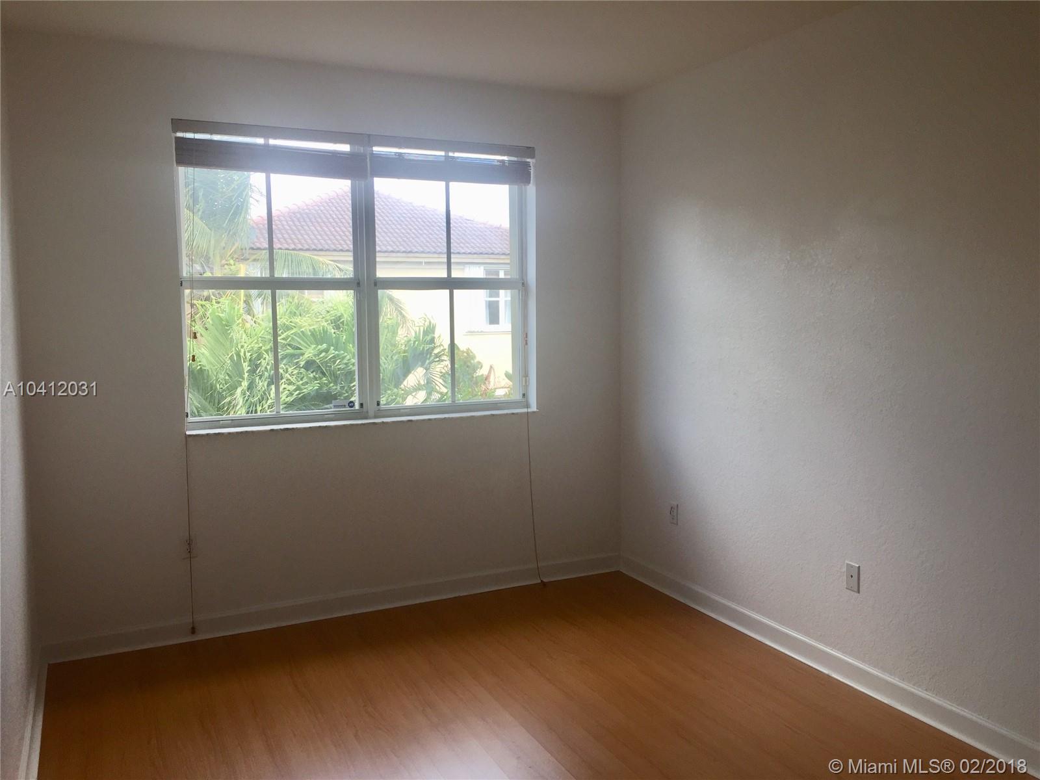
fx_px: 871
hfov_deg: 61.7
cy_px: 390
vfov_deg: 48.2
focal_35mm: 29
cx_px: 520
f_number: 2.2
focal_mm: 4.15
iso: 32
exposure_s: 1/215
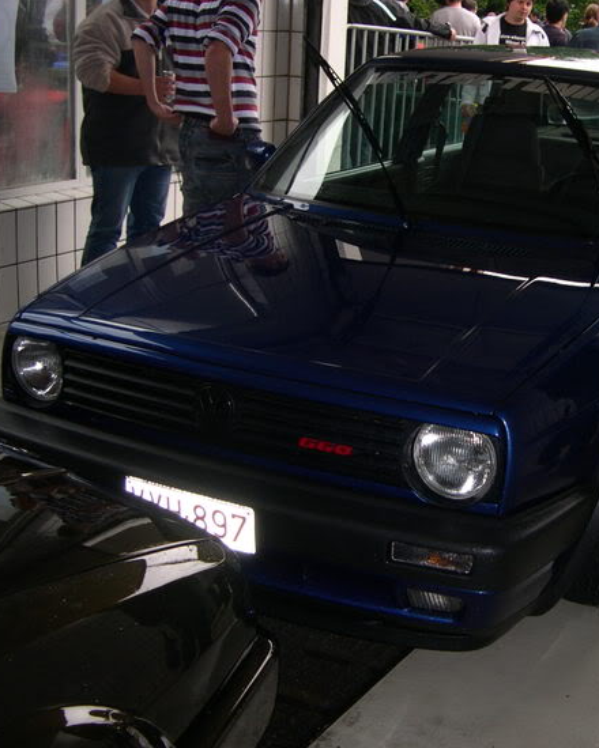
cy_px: 362
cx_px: 462
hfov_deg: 27.6
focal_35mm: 54
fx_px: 1197
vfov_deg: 34.7
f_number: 2.8
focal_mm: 8
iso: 100
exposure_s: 1/60
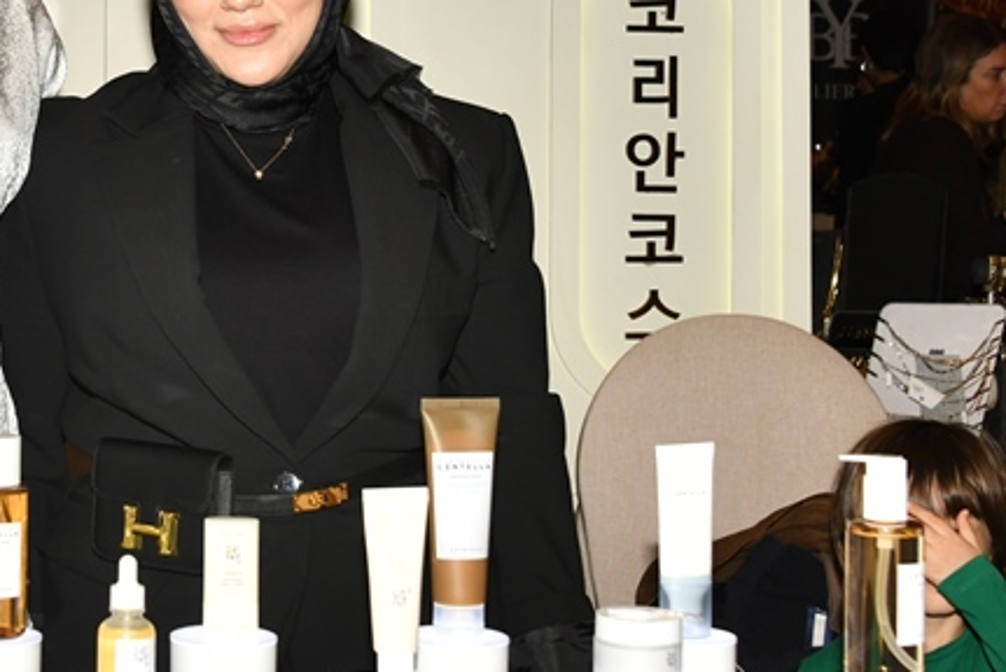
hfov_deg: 20.9
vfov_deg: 14.3
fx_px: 2656
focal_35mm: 95
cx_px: 68
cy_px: 43
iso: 640
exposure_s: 1/200
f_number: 6.3
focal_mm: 40
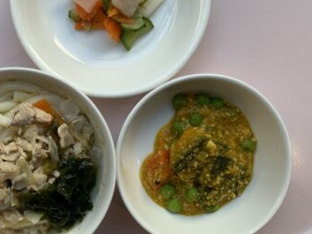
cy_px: 88
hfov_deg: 47.1
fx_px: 352
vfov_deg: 36.6
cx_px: 104
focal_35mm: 39
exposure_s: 1/122
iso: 32
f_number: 1.8
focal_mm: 4.25
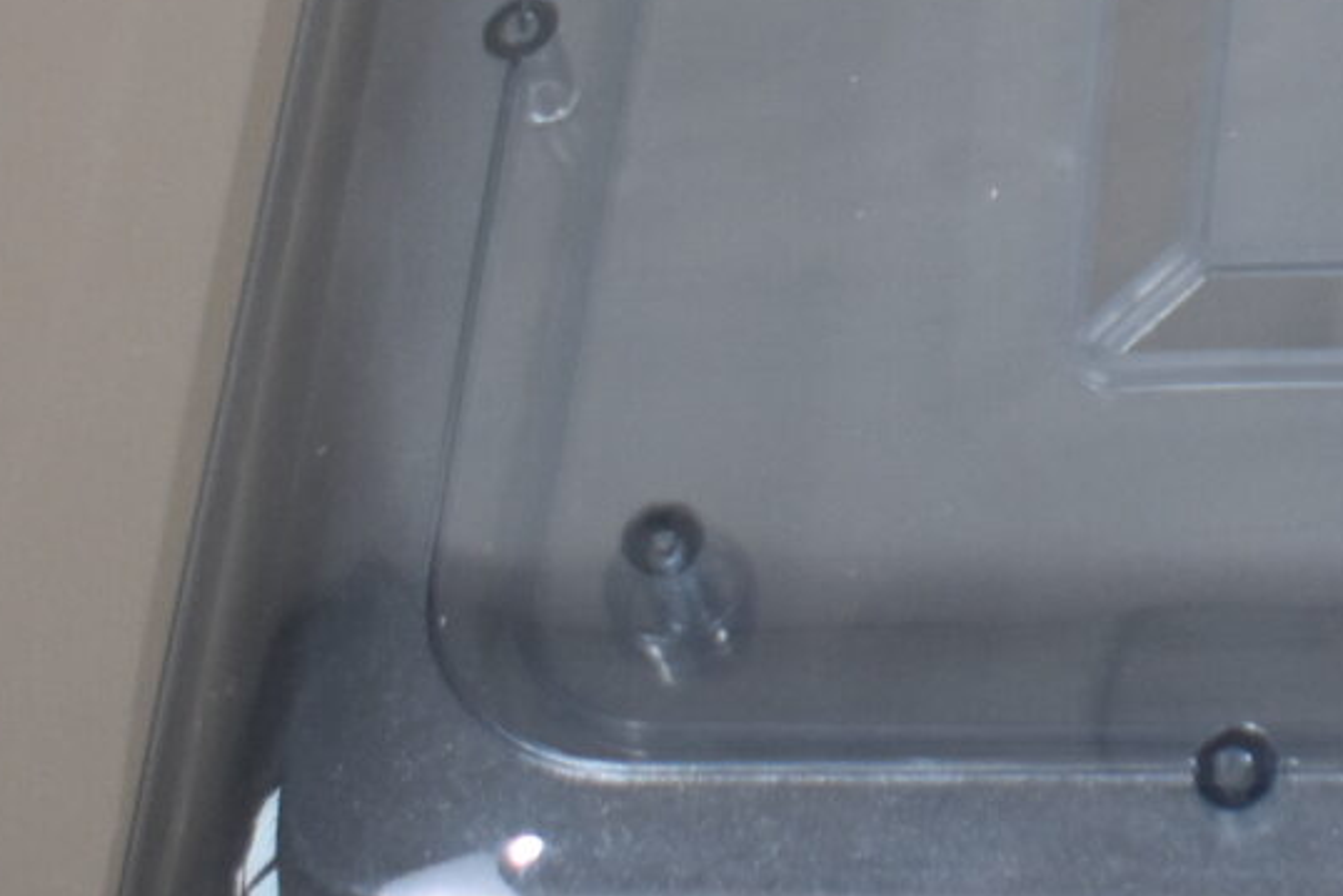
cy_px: -223
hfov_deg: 12.6
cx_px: 1880
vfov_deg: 8.6
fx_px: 5858
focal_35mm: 157
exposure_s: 1/160
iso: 800
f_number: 3.8
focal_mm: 22
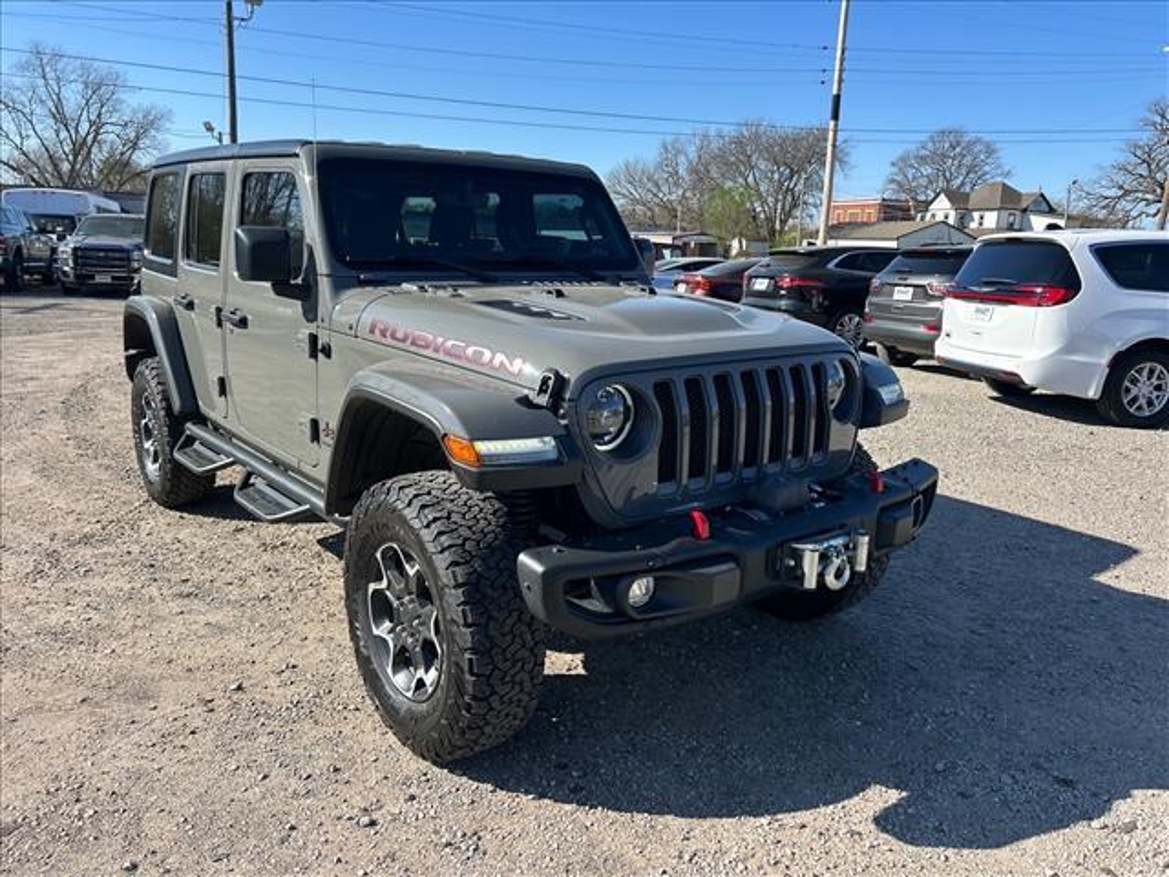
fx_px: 878
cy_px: 438
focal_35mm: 26
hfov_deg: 67.3
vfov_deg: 53.1
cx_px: 584
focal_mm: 5.7
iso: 50
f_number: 1.5
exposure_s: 1/2353
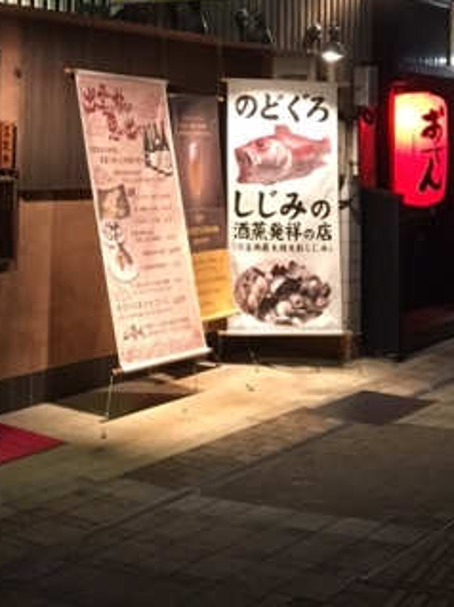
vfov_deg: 25.8
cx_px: -6
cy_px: 57
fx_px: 1278
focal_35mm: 73
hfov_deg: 19.5
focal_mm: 4.15
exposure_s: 1/20
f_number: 2.2
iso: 200
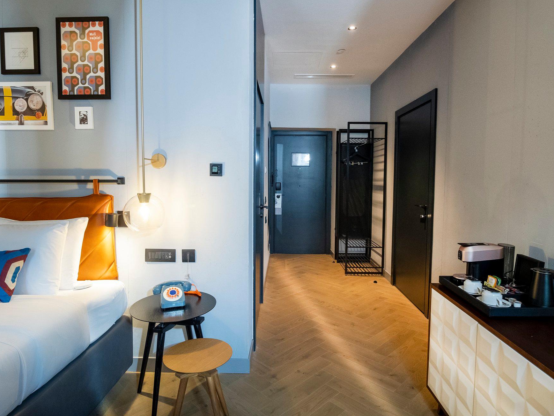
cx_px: 267
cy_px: 216
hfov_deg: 91.0
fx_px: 272
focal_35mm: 17
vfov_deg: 74.7
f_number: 4.5
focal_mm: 10
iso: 1600
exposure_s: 1/125
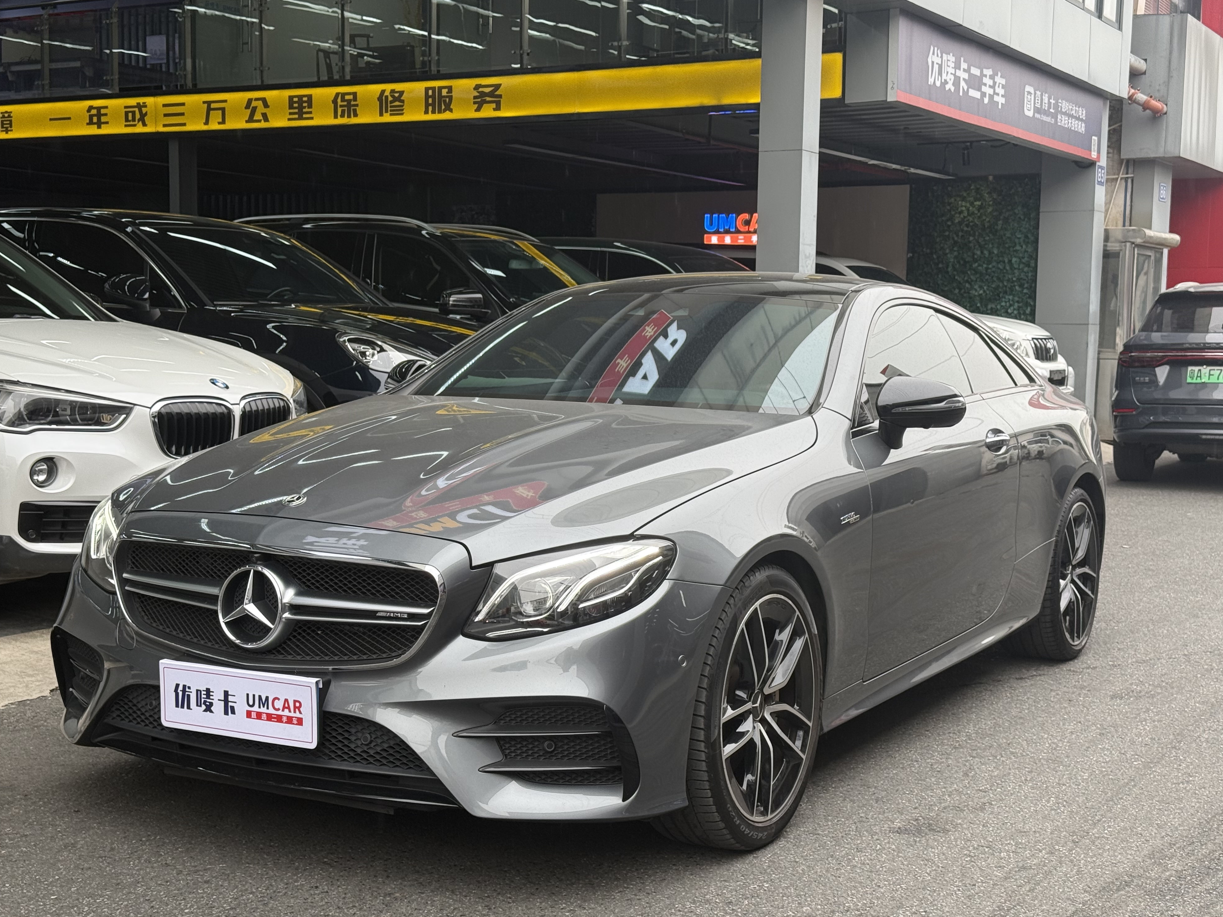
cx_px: 605
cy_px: 452
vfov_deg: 29.7
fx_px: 1731
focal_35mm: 49
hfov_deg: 38.9
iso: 50
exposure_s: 1/216
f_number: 1.78
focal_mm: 6.76
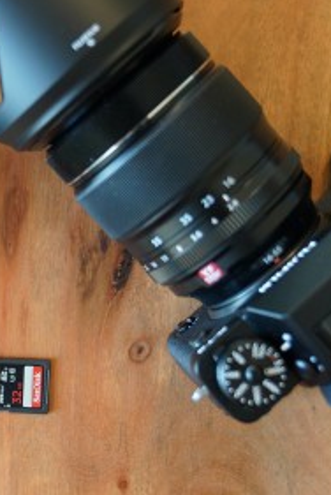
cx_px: 26
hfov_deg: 16.6
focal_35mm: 81
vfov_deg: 25.0
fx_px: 1114
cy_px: 229
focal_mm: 38
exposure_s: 1/80
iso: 800
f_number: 2.8
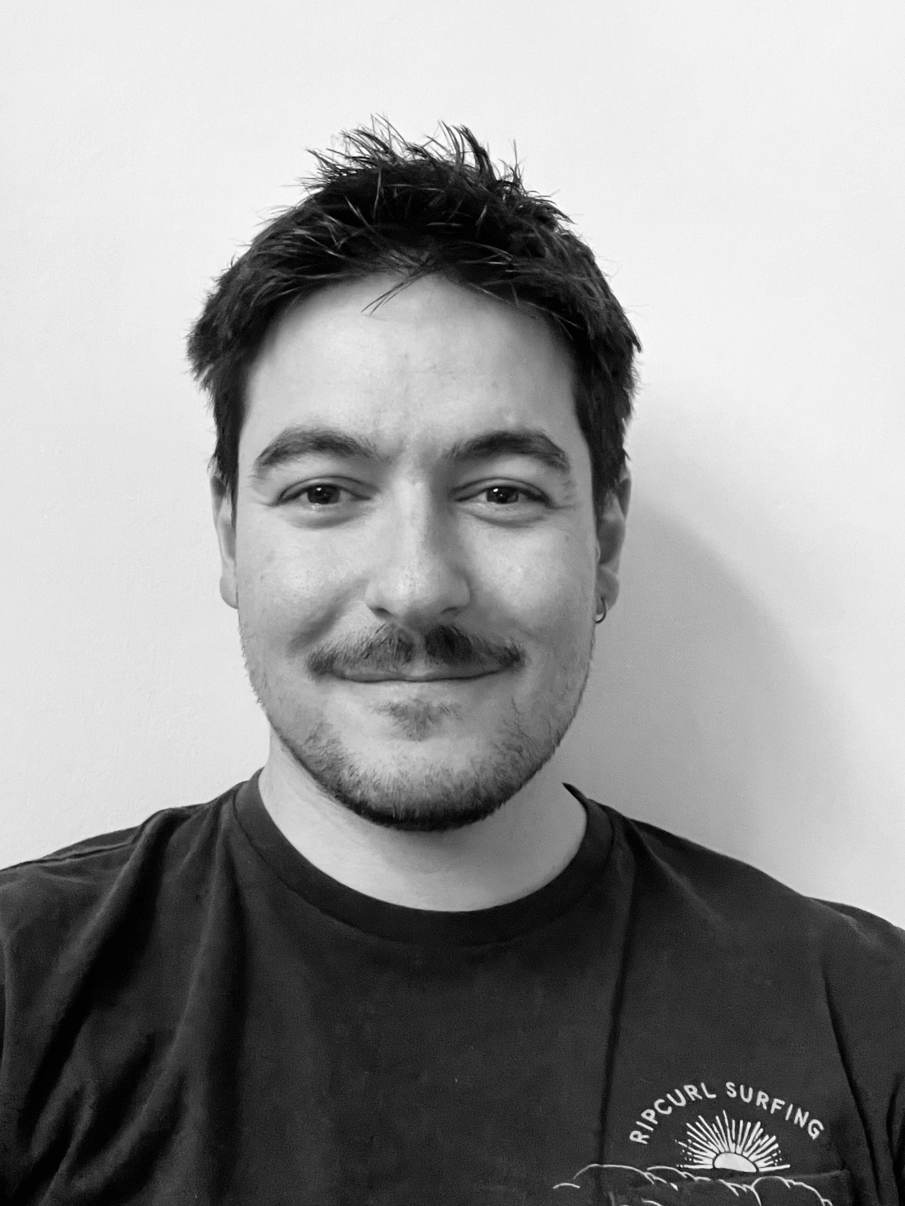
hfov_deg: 46.8
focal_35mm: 30
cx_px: 452
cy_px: 603
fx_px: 1046
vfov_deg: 60.0
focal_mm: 2.71
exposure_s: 1/28
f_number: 2.2
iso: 800
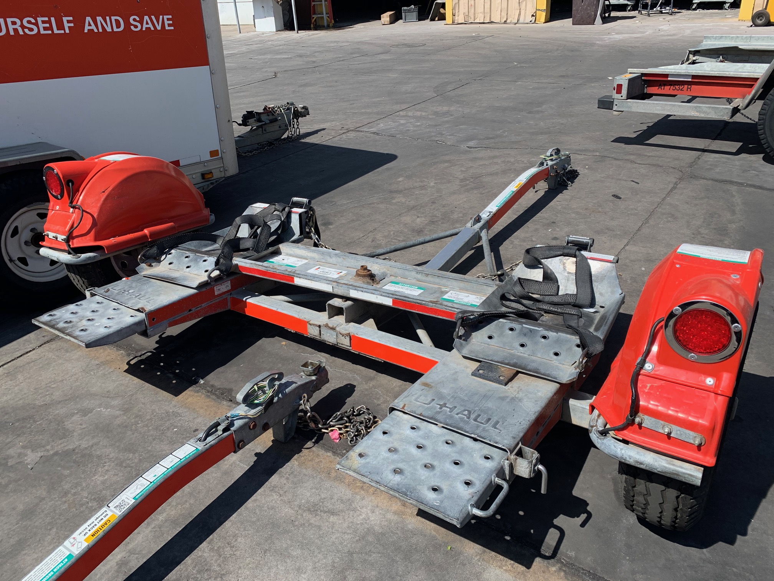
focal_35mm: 26
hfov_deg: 67.3
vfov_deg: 53.1
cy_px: 290
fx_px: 581
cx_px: 387
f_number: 1.8
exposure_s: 1/2075
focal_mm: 4.25
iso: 25
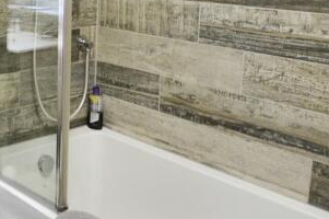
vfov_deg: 25.9
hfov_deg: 33.6
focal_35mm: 51
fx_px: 466
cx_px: -37
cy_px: 42
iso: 800
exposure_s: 1/60
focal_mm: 10
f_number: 4
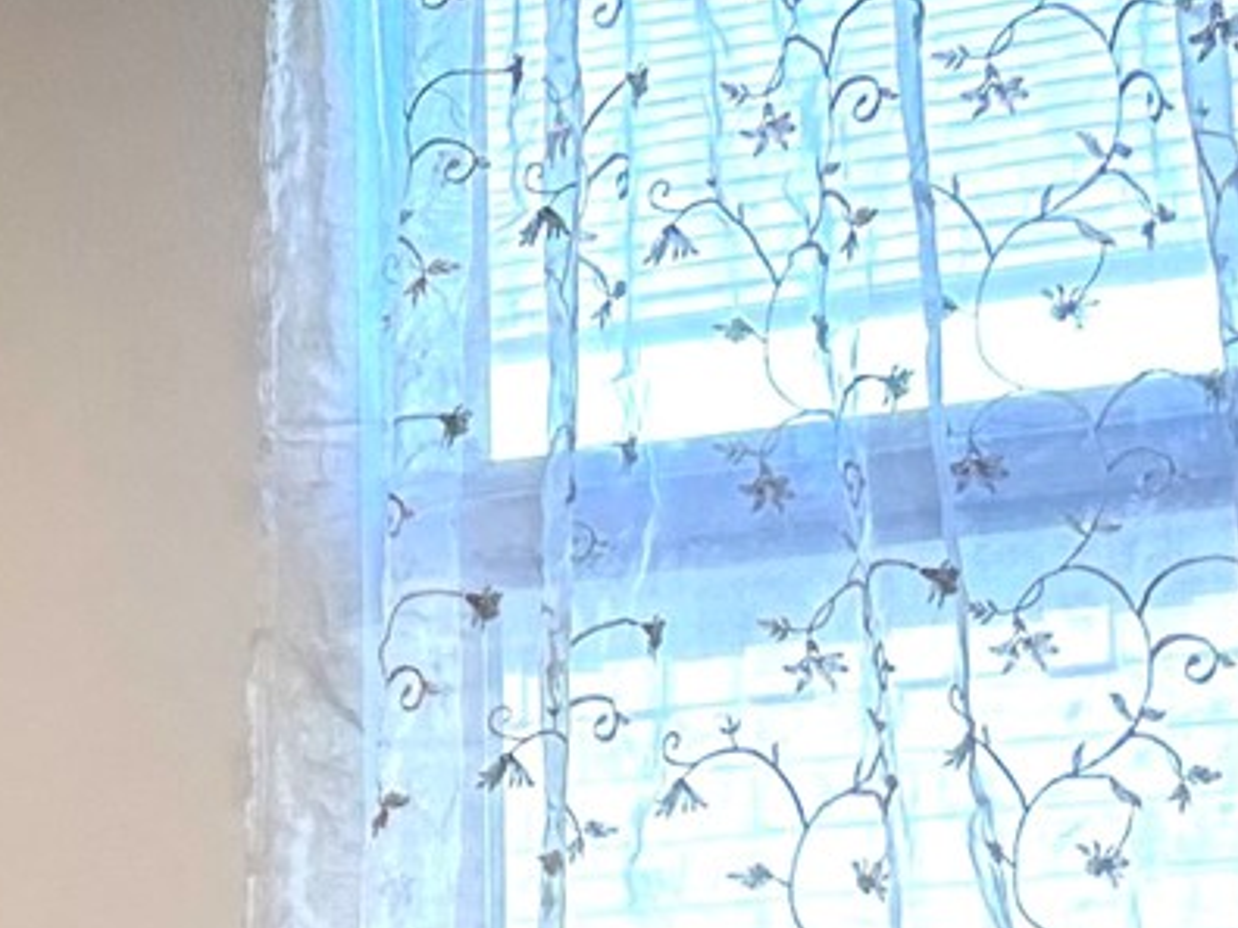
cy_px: 1528
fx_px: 4435
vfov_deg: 11.3
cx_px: -1447
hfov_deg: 13.1
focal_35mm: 124
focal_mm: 6.86
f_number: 1.78
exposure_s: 1/165
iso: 100
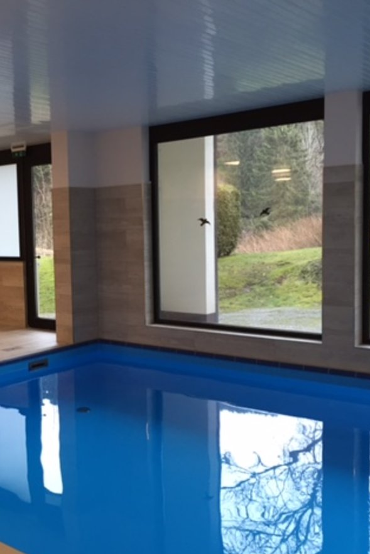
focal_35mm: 41
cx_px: 45
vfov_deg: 47.4
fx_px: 632
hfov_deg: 31.3
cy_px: 281
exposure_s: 1/33
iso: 50
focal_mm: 4.15
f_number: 2.2
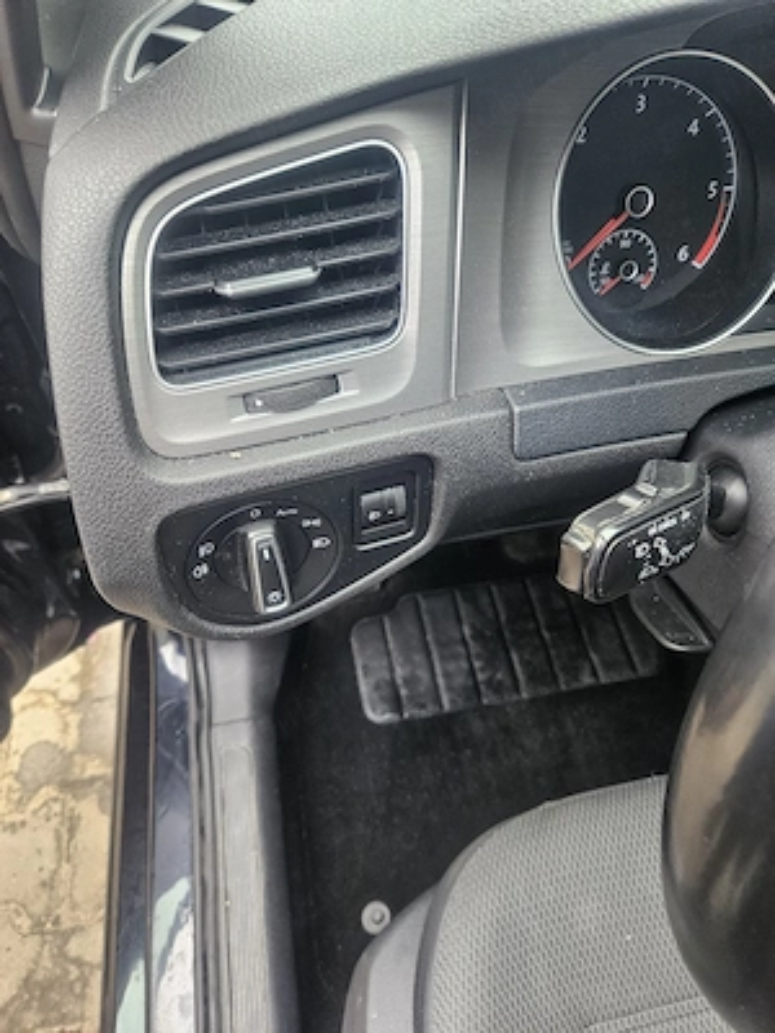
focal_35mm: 23
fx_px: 687
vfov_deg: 73.9
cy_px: 516
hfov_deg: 58.9
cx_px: 388
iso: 250
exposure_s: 1/143
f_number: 1.8
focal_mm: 5.4
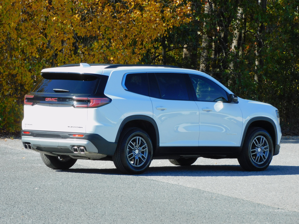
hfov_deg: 9.0
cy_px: 112
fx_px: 1900
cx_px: 150
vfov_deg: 6.8
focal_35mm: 220
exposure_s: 1/250
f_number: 5.3
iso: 125
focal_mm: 39.4
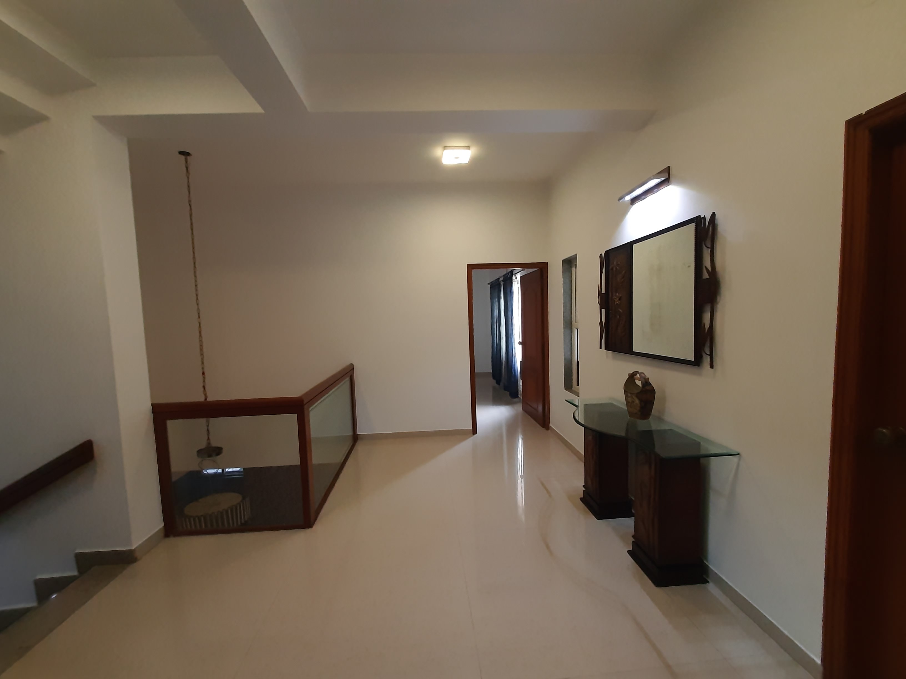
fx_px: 340
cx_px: 453
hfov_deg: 106.2
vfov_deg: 89.9
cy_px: 340
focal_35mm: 13
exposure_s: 1/25
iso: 250
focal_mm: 1.42
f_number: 2.2
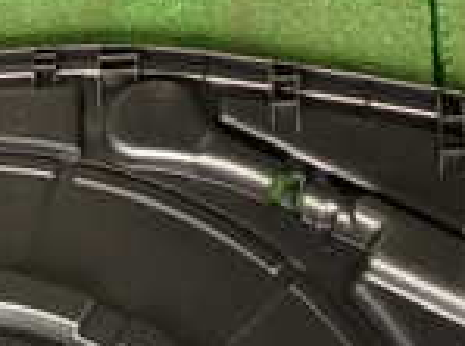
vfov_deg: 13.0
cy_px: 658
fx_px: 1353
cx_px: 19
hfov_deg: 19.0
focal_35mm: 101
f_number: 2
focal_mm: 4.5
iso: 200
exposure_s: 1/50
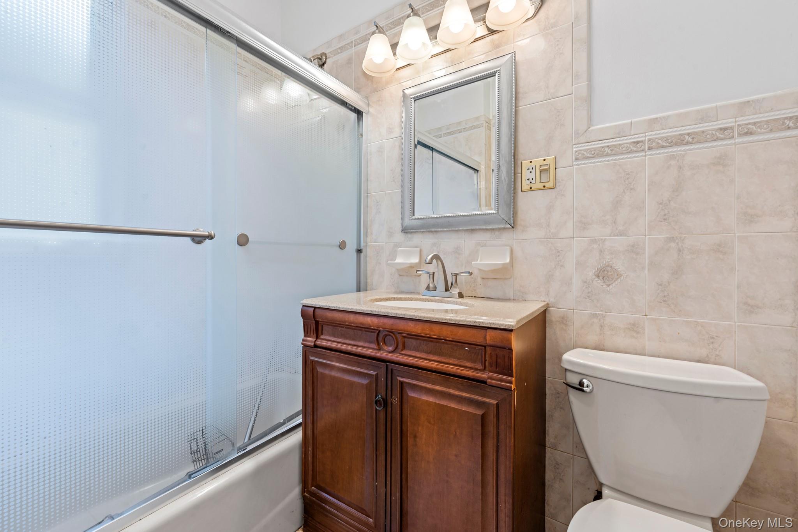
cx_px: 399
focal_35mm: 14
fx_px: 310
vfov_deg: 81.2
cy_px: 266
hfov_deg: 104.3
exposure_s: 1/2.5
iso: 200
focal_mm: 14
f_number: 10
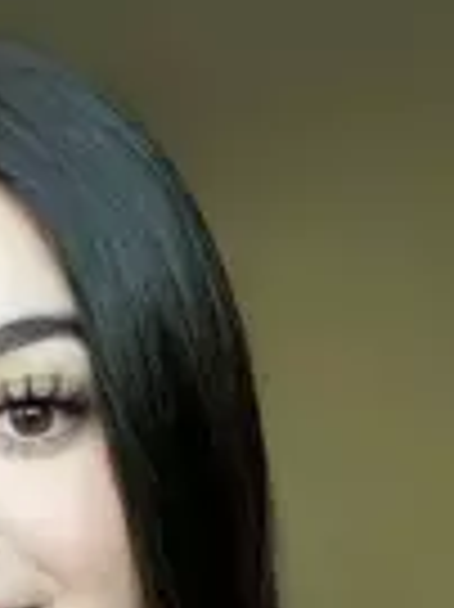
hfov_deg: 15.1
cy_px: 518
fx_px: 1664
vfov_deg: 20.4
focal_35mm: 95
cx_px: -63
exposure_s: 1/61
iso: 64
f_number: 2.2
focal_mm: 2.87
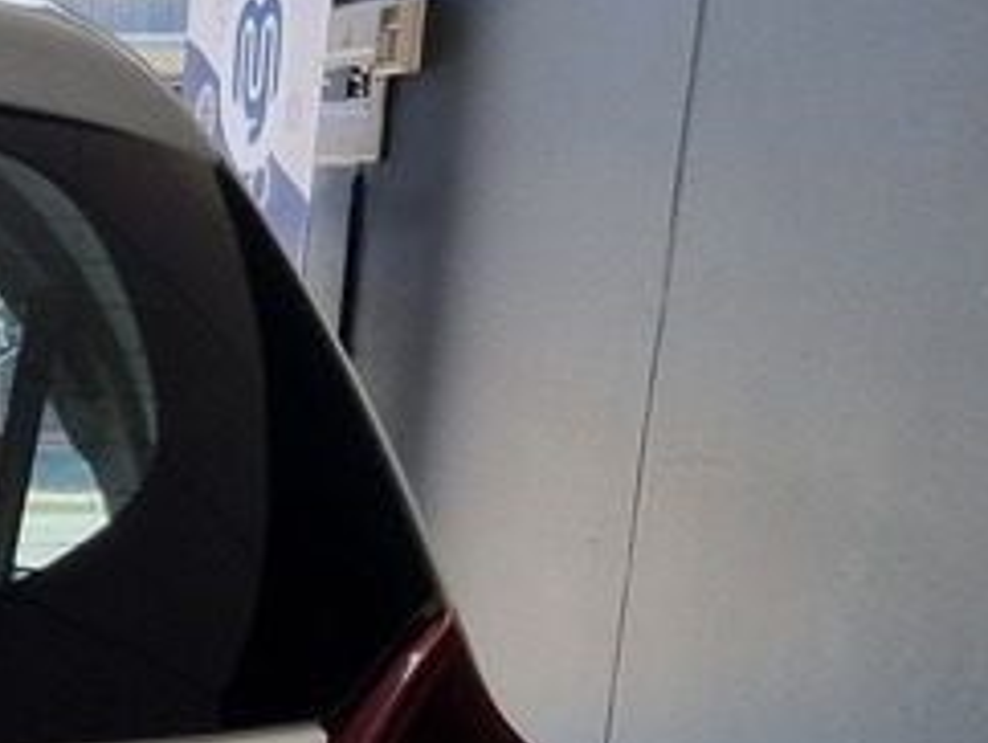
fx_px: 3143
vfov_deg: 12.7
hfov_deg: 14.9
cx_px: -931
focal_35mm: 110
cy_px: 1163
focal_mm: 5.4
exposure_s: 1/265
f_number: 1.8
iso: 50
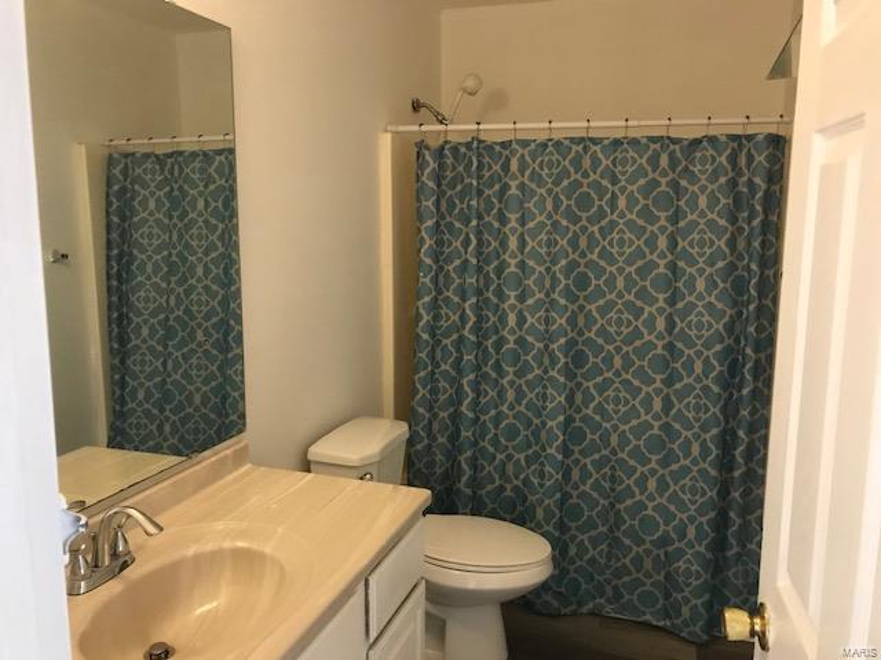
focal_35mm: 28
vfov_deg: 49.7
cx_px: 440
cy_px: 330
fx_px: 713
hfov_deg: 63.4
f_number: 1.8
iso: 100
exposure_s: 1/15
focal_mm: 3.99
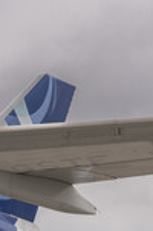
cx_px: 87
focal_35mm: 136
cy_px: 220
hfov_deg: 10.0
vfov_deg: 14.9
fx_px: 871
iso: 250
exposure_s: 1/200
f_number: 7.1
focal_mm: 41
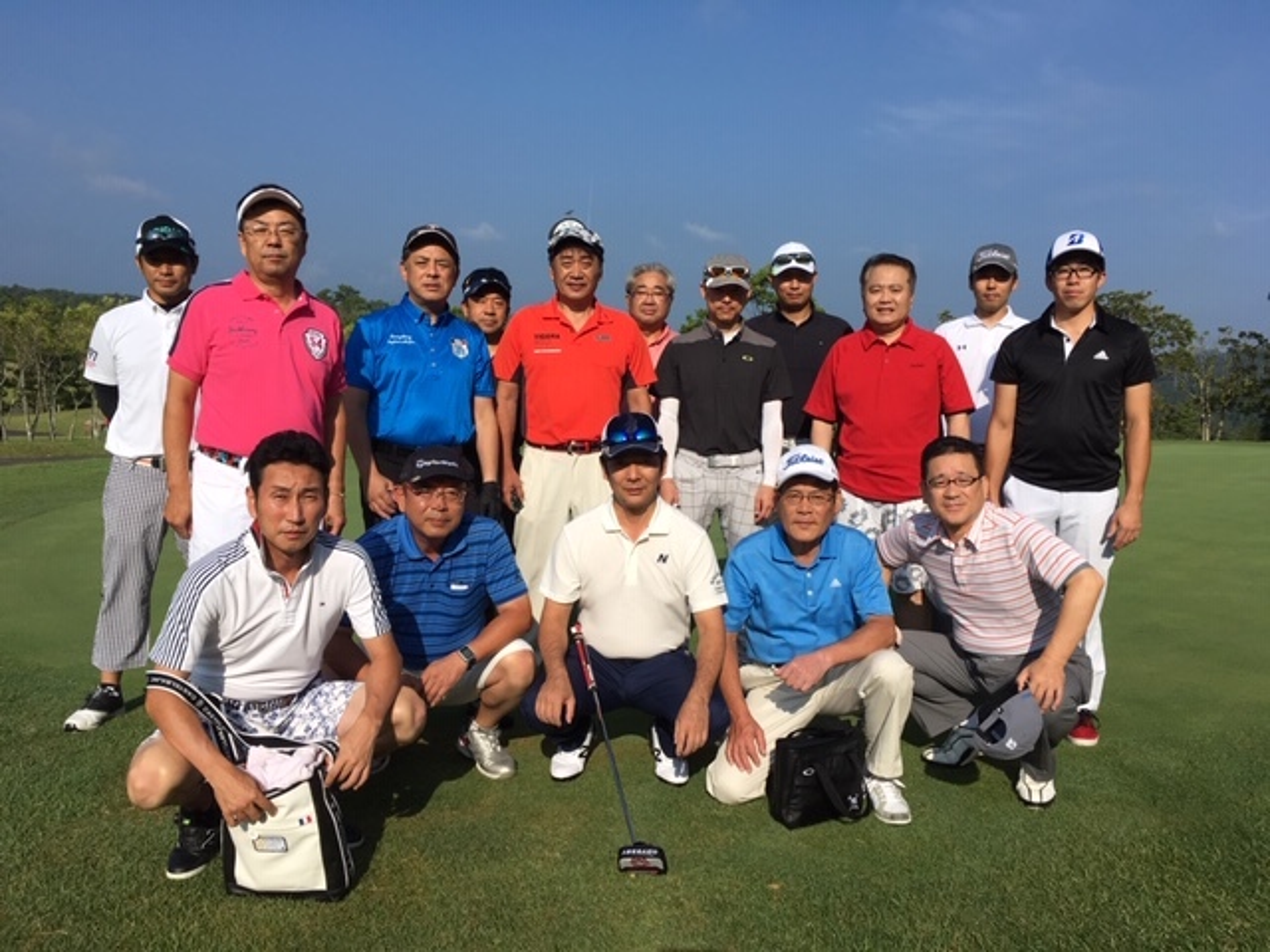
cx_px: 635
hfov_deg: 61.7
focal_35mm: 29
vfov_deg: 48.2
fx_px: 1064
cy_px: 476
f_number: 2.2
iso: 25
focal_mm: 4.15
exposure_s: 1/2404
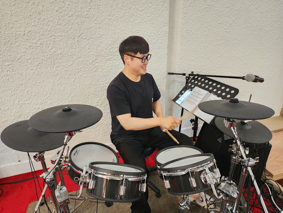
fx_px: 188
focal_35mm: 23
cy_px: 106
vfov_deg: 58.9
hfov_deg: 73.9
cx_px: 142
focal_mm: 6.4
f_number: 1.8
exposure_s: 1/60
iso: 640
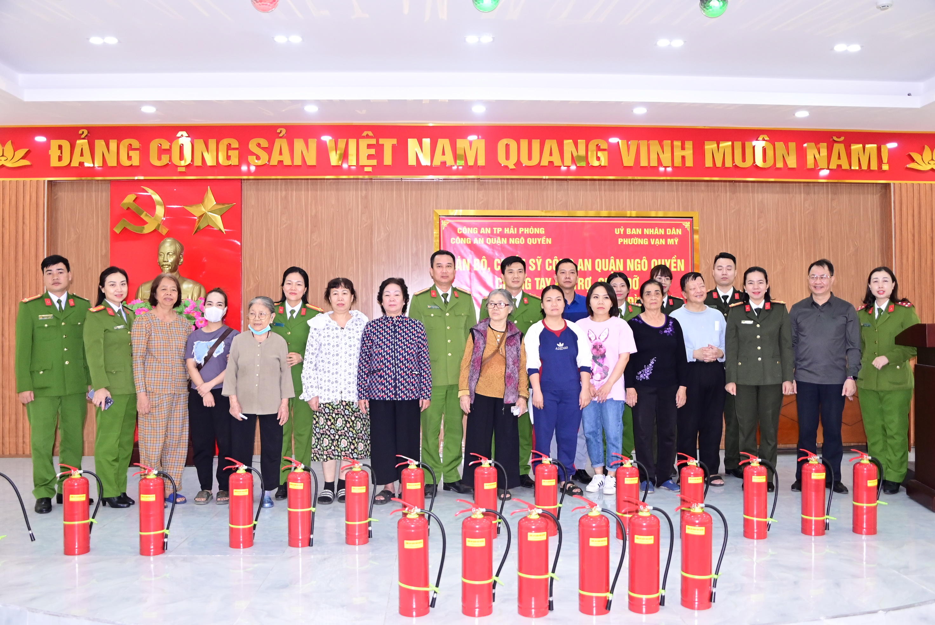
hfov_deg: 60.2
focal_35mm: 31
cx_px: 468
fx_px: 806
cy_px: 312
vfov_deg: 42.4
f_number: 4
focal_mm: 21
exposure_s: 1/200
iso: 1600
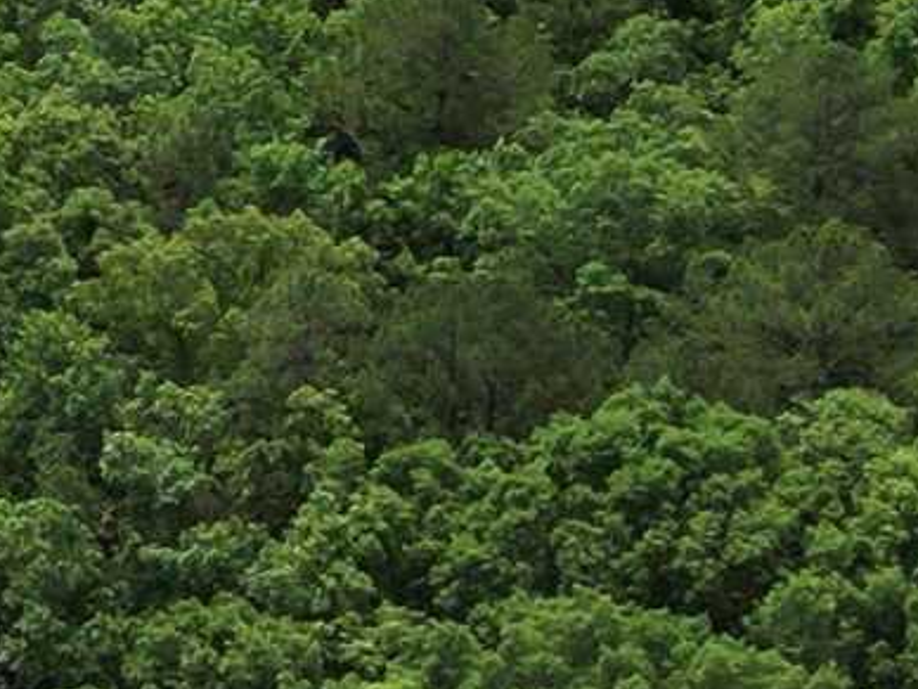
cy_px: -208
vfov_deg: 7.7
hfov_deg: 10.1
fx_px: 5039
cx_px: -431
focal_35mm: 190
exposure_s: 1/2000
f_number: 1.7
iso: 140
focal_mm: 6.72
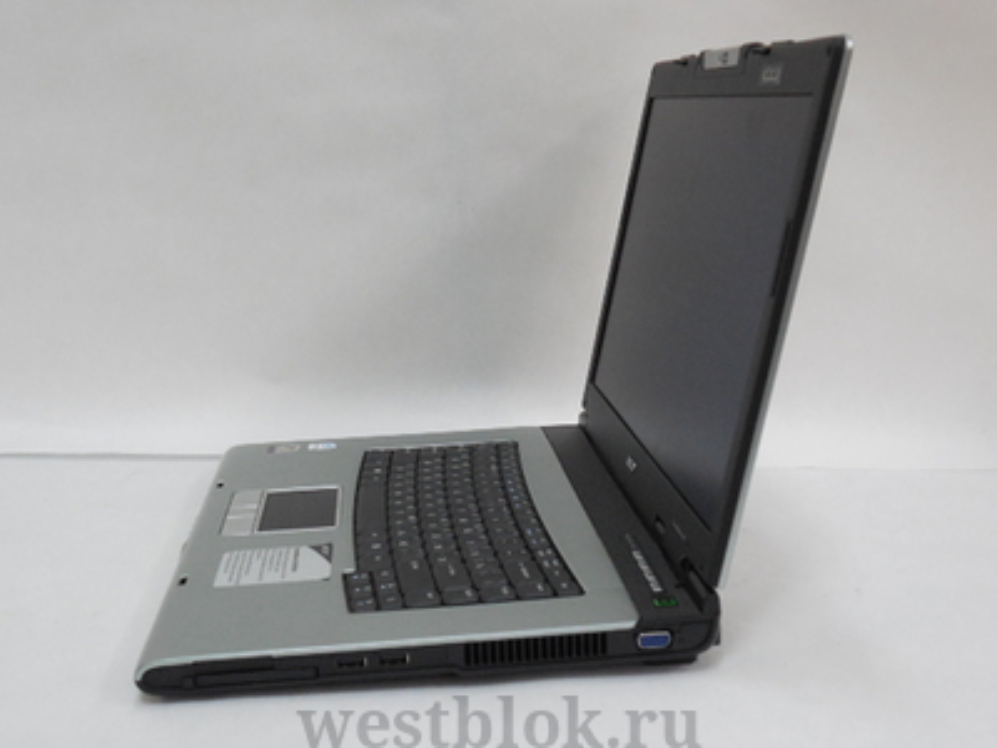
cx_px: 498
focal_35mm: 44
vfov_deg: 32.9
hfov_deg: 42.9
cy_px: 374
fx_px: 1267
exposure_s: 1/60
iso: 800
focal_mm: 7.8
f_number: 4.5
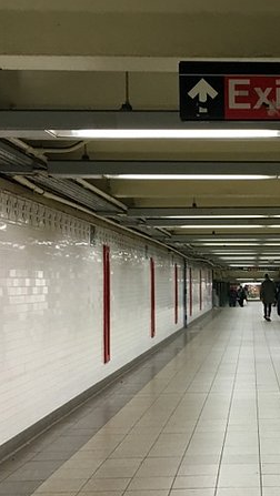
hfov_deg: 21.7
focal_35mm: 53
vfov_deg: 39.1
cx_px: 291
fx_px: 698
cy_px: 276
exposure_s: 1/30
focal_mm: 4.15
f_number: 2.2
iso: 100
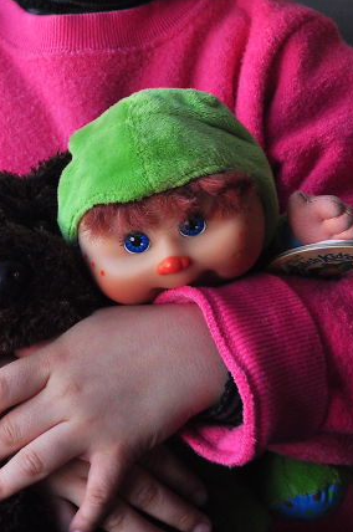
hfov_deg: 16.2
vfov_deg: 24.4
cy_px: 185
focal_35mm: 83
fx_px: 1225
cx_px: 28
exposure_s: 1/640
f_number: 5
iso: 800
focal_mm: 26
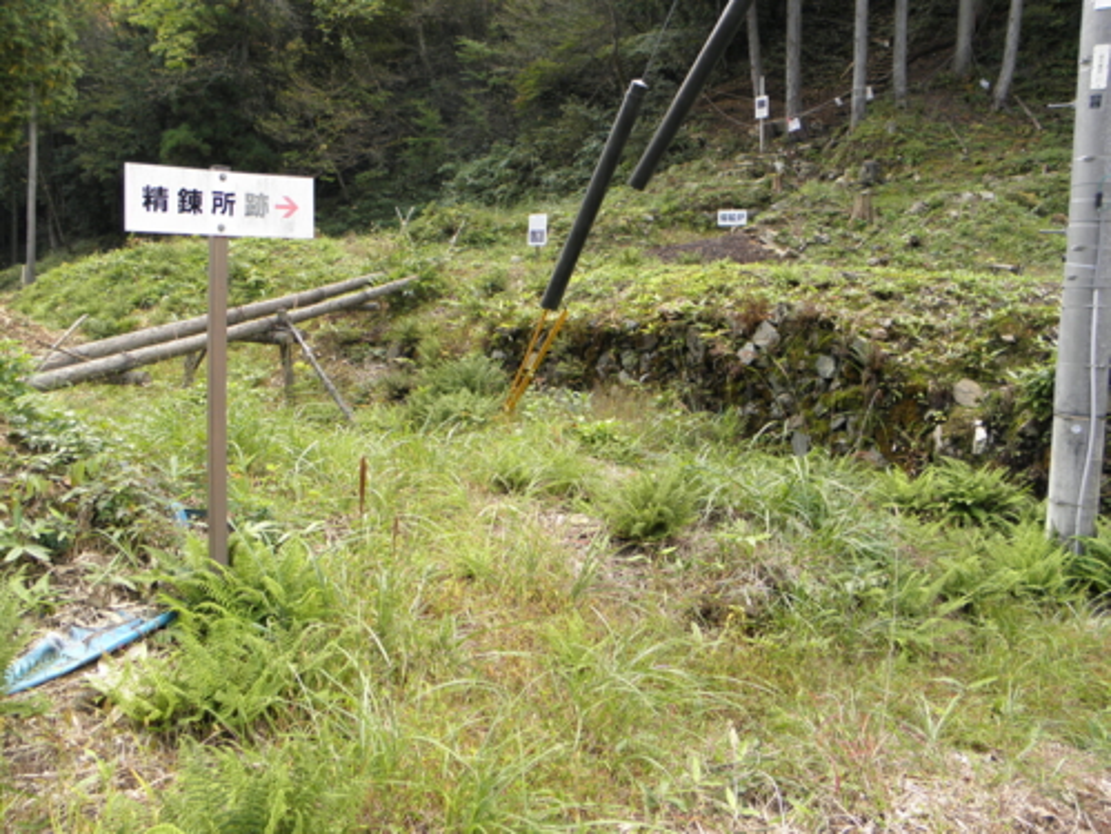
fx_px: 899
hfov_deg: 63.4
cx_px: 556
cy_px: 417
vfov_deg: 49.7
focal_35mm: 28
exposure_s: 1/80
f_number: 3.5
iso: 100
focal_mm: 5
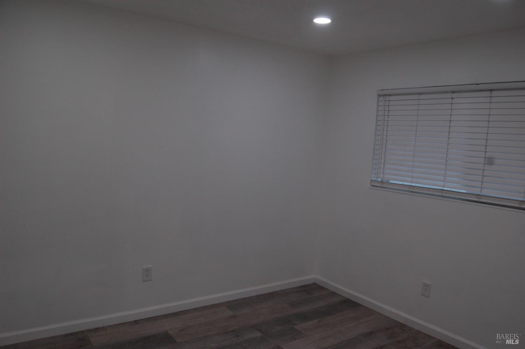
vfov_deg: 47.8
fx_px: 393
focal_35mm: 27
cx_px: 262
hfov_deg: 67.4
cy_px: 174
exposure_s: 1/100
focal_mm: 18
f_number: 5
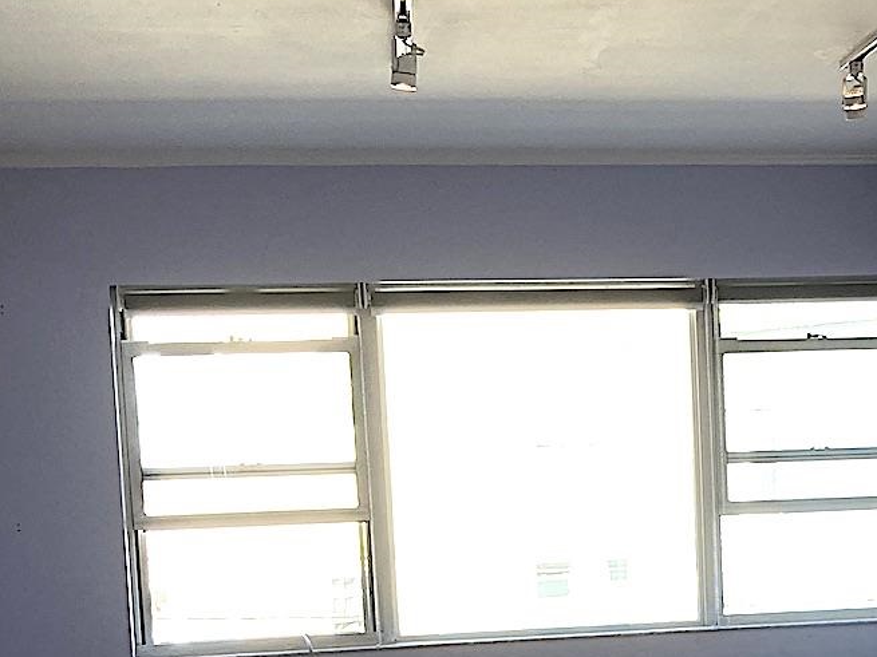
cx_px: 787
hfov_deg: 24.6
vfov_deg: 18.6
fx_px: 1950
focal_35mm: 77
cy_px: 656
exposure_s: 1/120
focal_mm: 3.99
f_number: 1.8
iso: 32
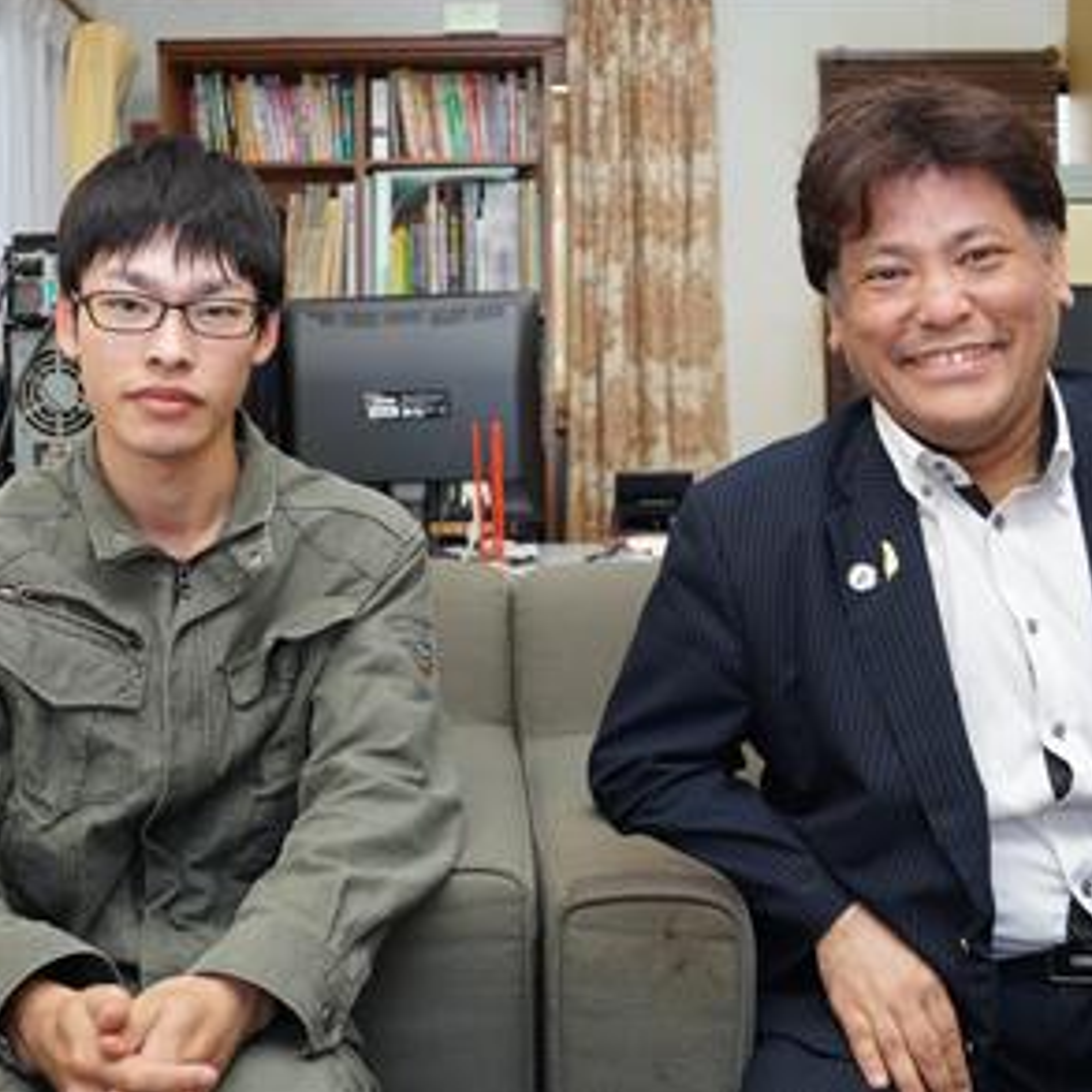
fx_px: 1535
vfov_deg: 39.2
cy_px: 542
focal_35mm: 43
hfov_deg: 39.2
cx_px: 537
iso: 400
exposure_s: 1/60
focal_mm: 22
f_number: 4
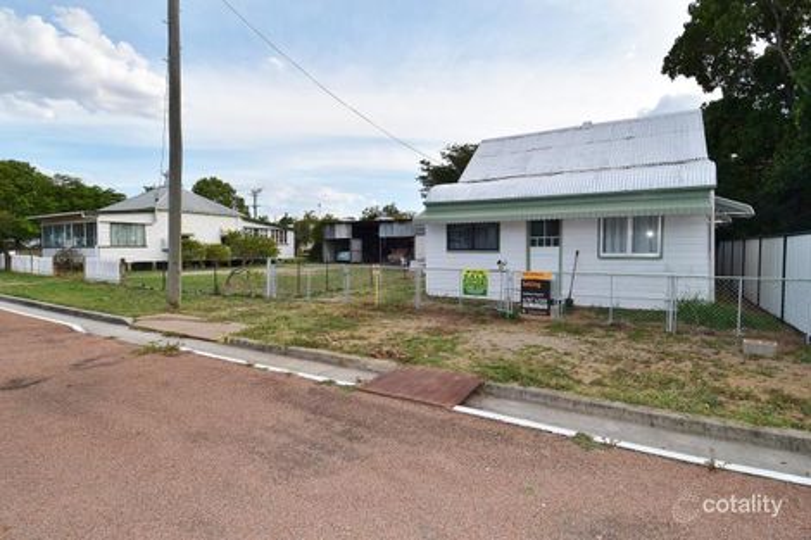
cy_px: 270
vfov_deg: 67.3
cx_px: 406
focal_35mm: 18
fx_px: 405
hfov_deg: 90.0
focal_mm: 12
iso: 100
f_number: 9
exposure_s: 1/200
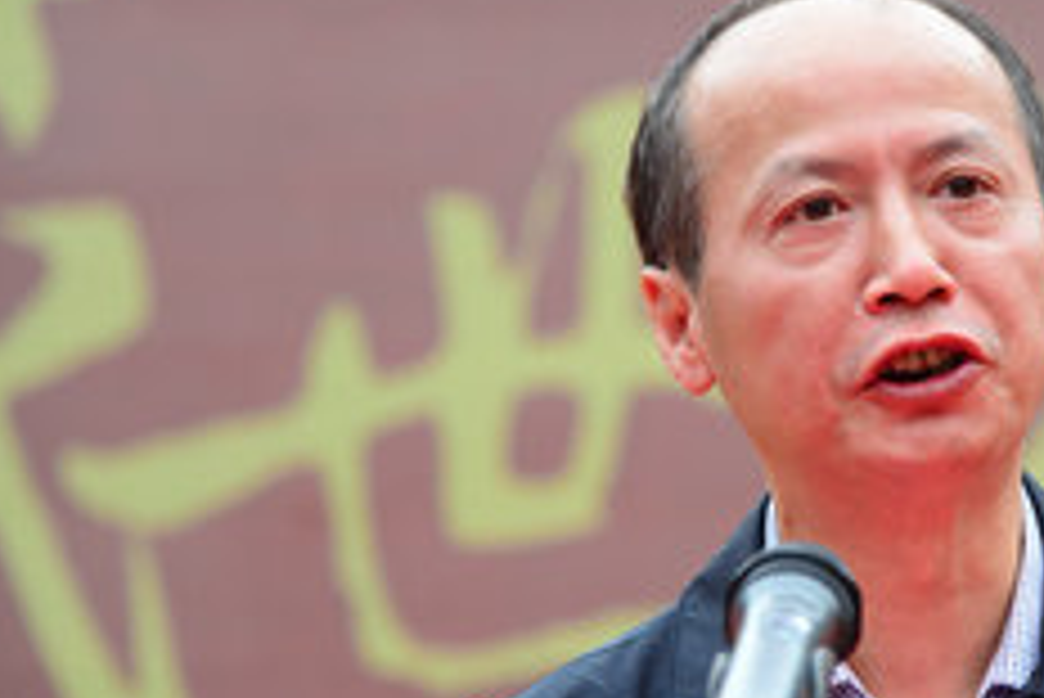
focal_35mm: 259
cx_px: 936
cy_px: 324
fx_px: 7515
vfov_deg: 5.3
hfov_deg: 7.9
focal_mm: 120
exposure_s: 1/125
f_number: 4
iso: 110
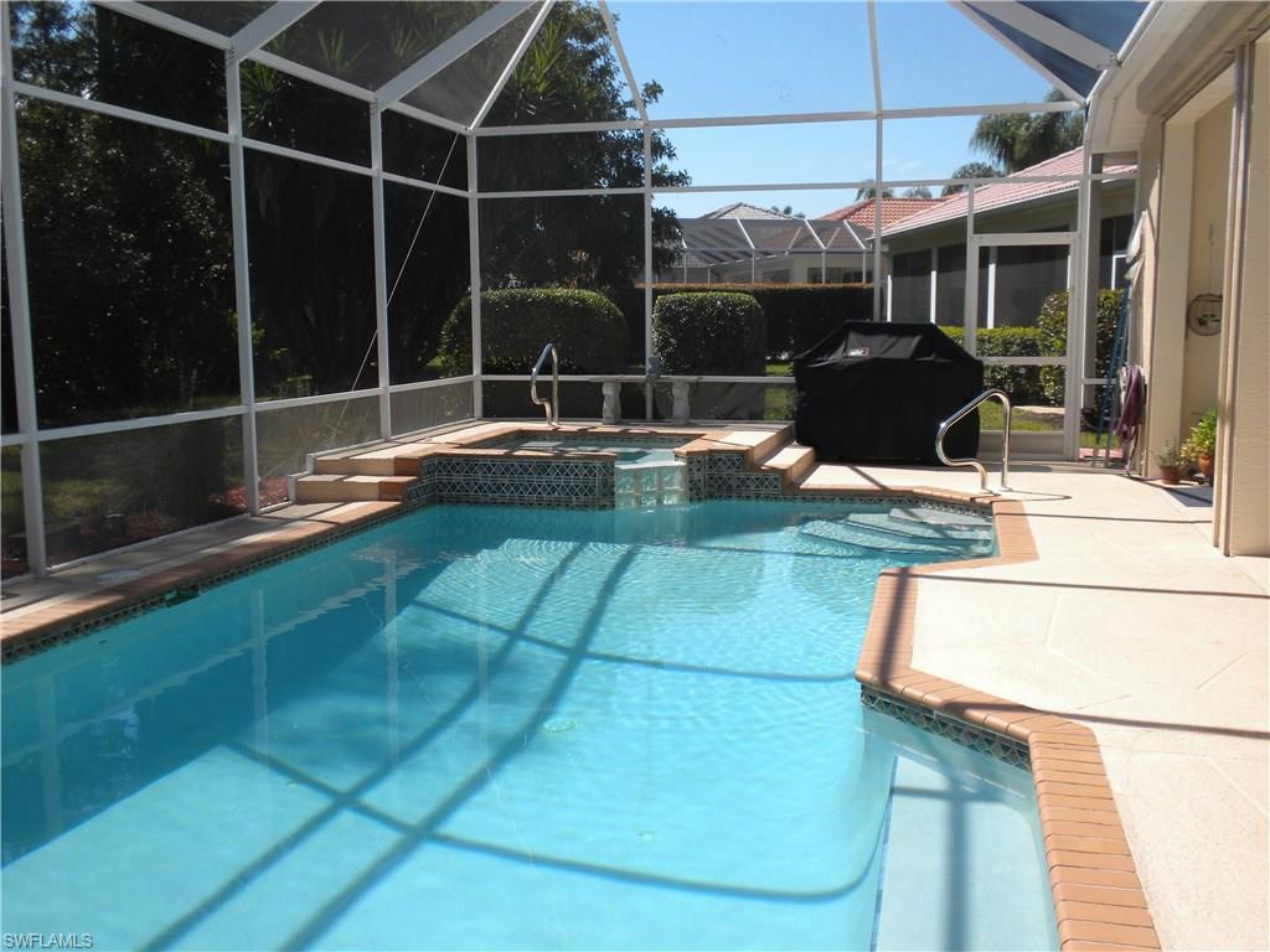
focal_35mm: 37
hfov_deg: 50.1
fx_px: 1357
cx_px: 635
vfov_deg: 38.7
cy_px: 476
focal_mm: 6.6
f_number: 10
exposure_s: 1/75.3
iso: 64
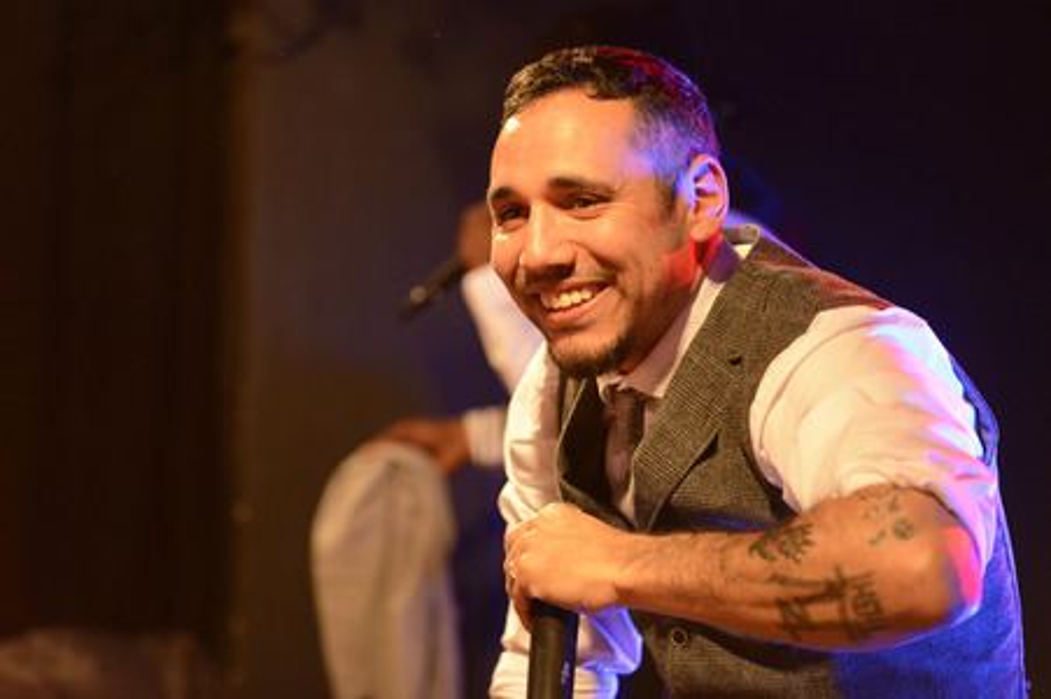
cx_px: 526
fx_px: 2509
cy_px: 350
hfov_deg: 23.7
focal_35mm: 86
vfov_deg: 15.9
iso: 4000
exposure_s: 1/250
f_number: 2.8
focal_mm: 86
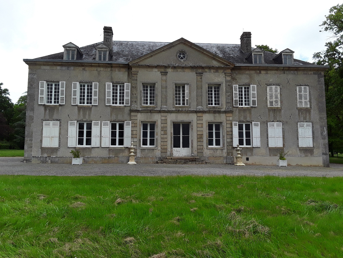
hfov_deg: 65.3
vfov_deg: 51.4
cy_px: 129
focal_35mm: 27
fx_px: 268
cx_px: 172
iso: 40
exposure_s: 1/1009
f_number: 1.9
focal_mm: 2.91
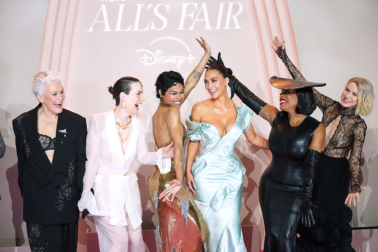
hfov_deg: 28.8
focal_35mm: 70
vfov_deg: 19.5
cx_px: 189
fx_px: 735
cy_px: 126
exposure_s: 1/200
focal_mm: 70
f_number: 2
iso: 100
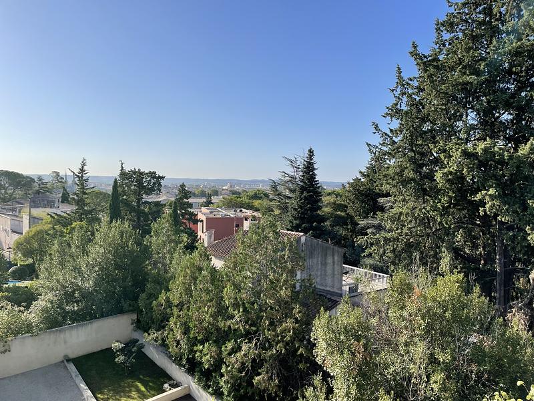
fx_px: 401
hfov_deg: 67.3
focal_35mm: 26
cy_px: 200
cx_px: 267
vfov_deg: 53.1
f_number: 1.6
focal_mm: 4.2
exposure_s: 1/4132
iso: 32
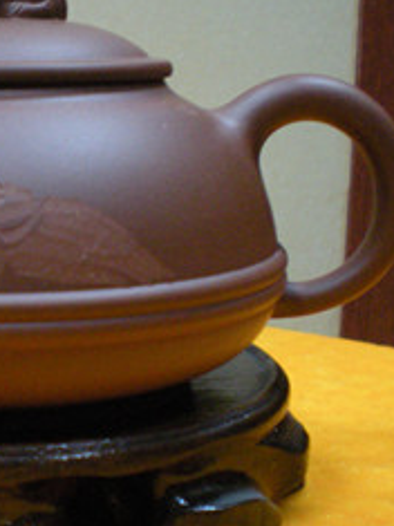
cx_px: 9
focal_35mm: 81
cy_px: 254
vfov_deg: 24.1
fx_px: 1230
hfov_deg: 17.8
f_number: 3.1
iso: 389
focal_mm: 6.3
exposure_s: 1/8
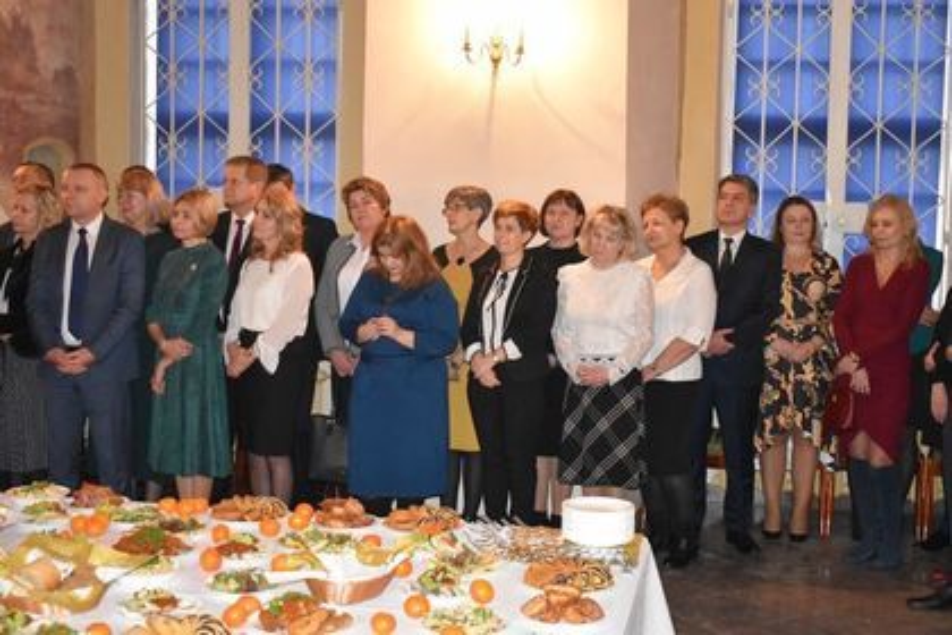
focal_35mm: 51
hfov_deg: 38.9
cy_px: 318
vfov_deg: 26.5
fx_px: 1349
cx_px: 476
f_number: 4.5
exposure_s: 1/60
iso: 4000
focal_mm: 34
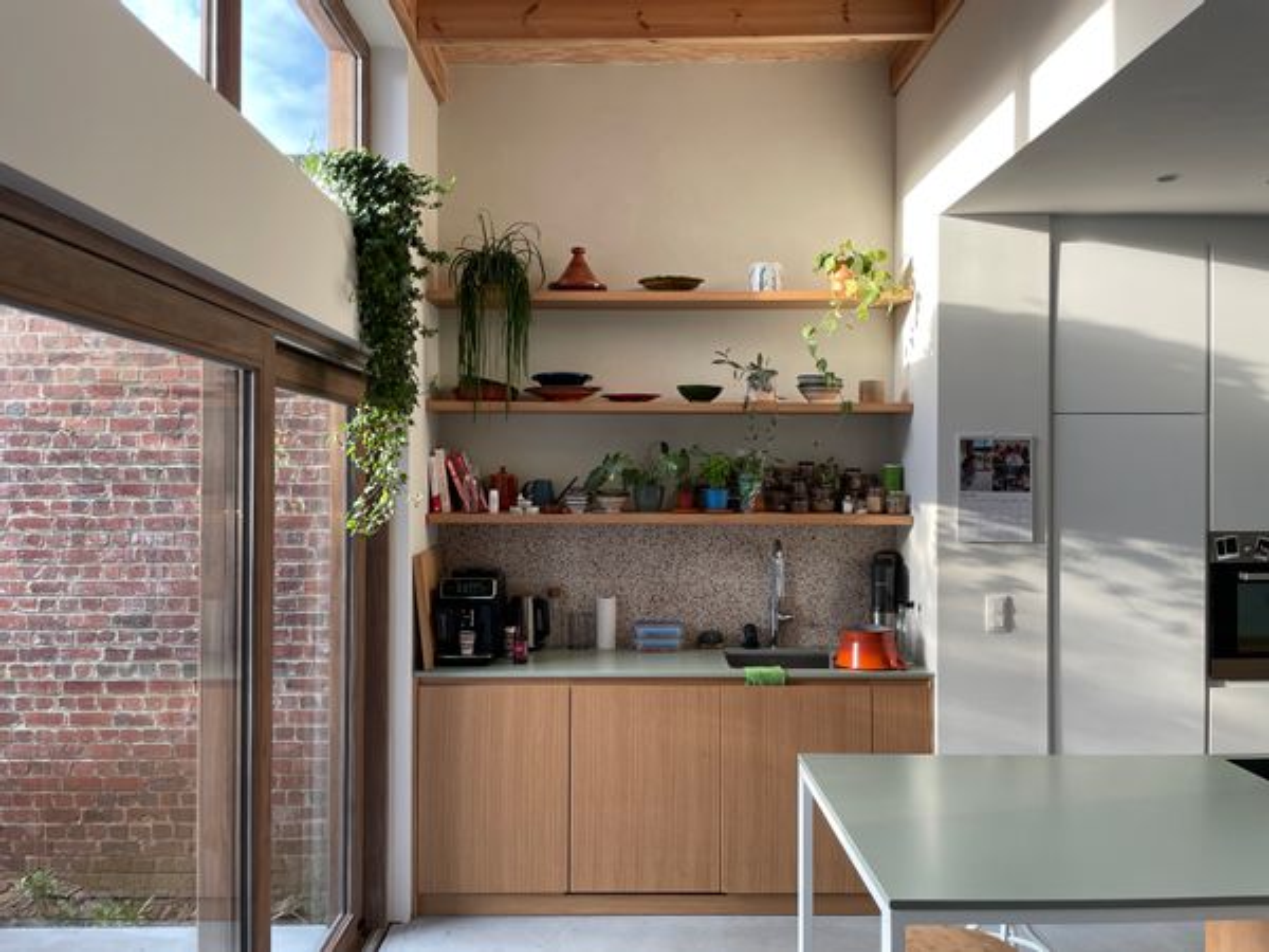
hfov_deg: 67.3
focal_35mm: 26
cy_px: 476
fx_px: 953
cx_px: 634
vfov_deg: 53.1
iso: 50
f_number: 1.6
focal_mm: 4.2
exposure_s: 1/121
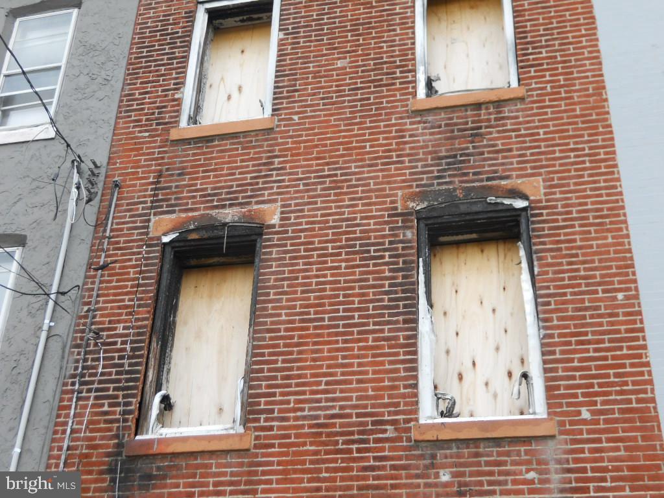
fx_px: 882
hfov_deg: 41.2
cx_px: 332
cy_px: 249
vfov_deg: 31.5
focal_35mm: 46
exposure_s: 1/60
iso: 100
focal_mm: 8.3
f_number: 3.4
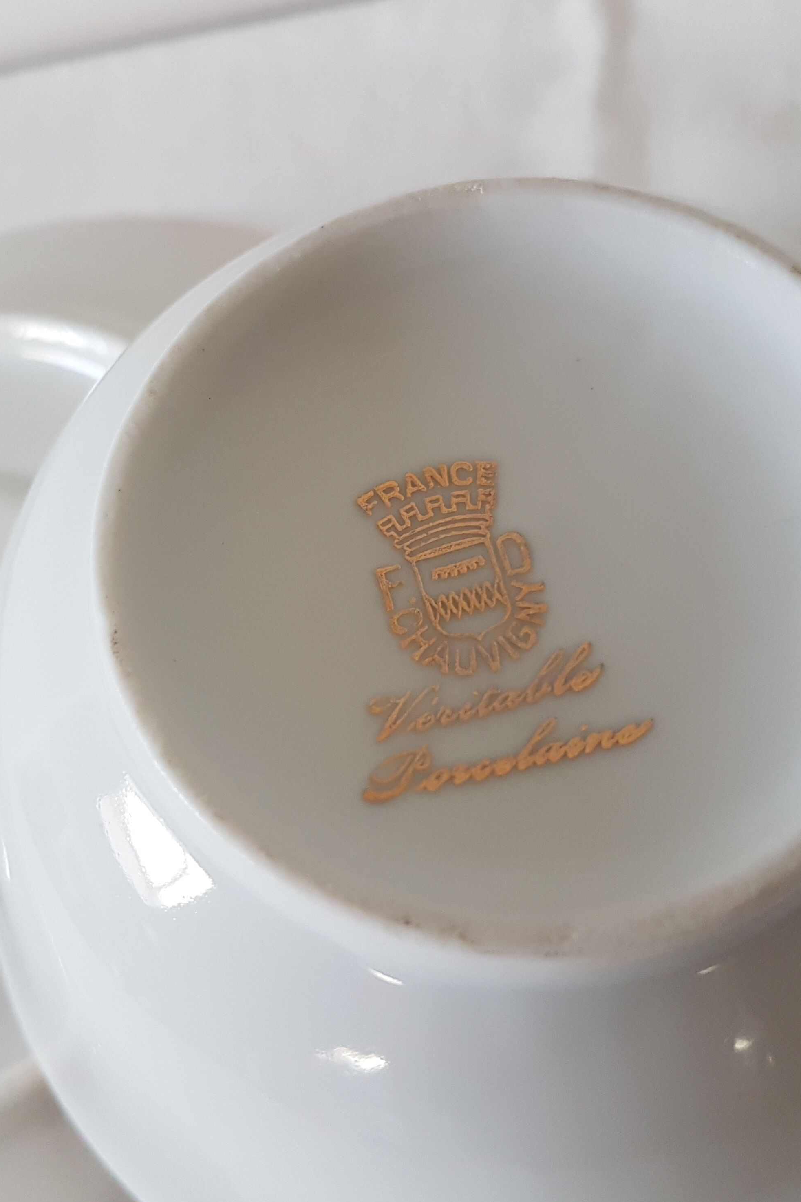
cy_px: 597
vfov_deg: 51.9
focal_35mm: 37
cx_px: 318
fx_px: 1235
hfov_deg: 35.8
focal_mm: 4.2
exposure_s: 1/60
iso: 200
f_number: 1.7
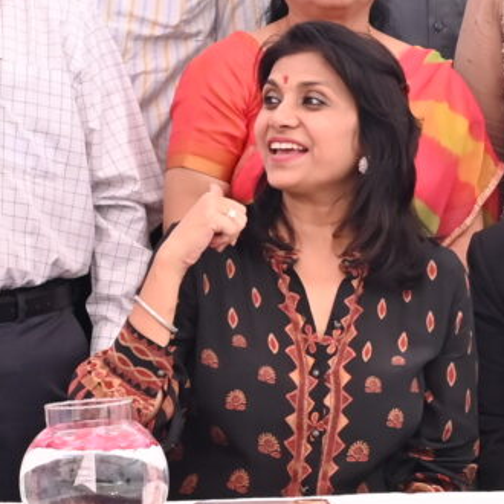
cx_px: 683
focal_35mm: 204
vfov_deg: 8.6
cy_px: 320
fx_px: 3360
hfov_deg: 8.4
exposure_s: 1/200
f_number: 7.1
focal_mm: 31
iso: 640
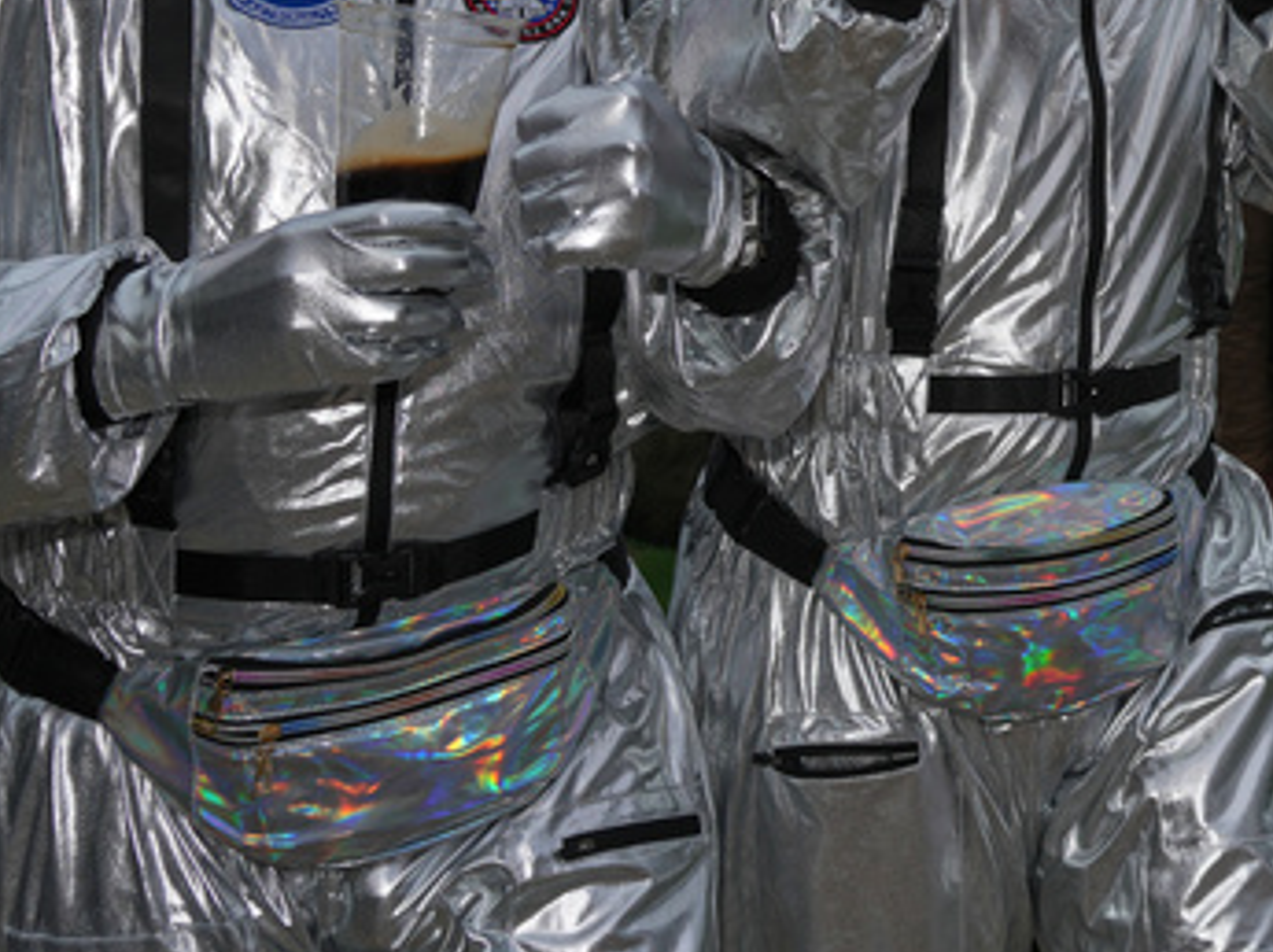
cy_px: -31
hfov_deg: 28.0
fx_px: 2204
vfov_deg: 23.2
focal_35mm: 60
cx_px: 1542
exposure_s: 1/400
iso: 100
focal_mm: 21
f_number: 4
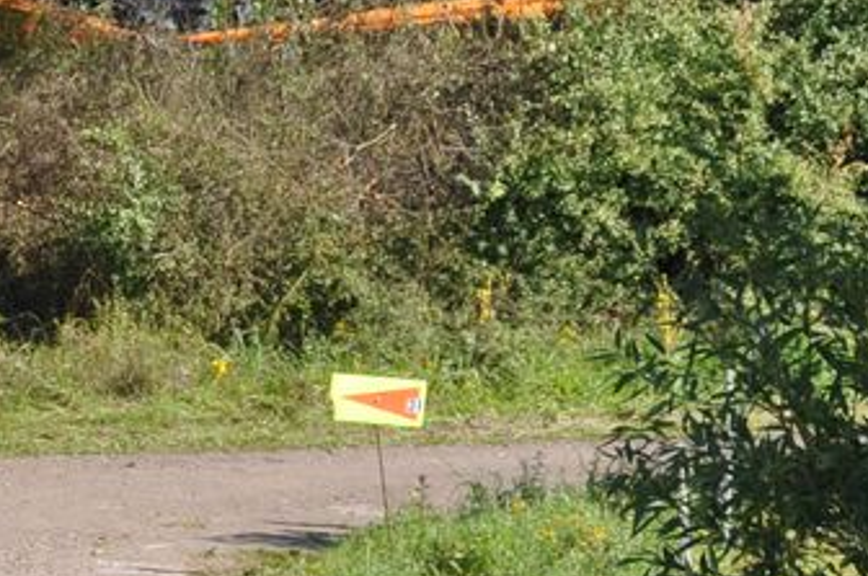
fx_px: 18066
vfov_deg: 1.8
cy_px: 865
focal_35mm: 750
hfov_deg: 2.7
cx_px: -232
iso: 250
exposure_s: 1/500
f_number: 5.6
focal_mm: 105
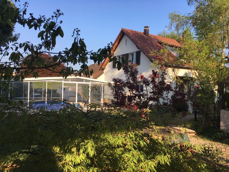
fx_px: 192
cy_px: 86
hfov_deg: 61.7
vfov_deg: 48.2
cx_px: 114
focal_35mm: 29
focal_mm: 4.15
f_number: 2.2
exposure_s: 1/827
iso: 25
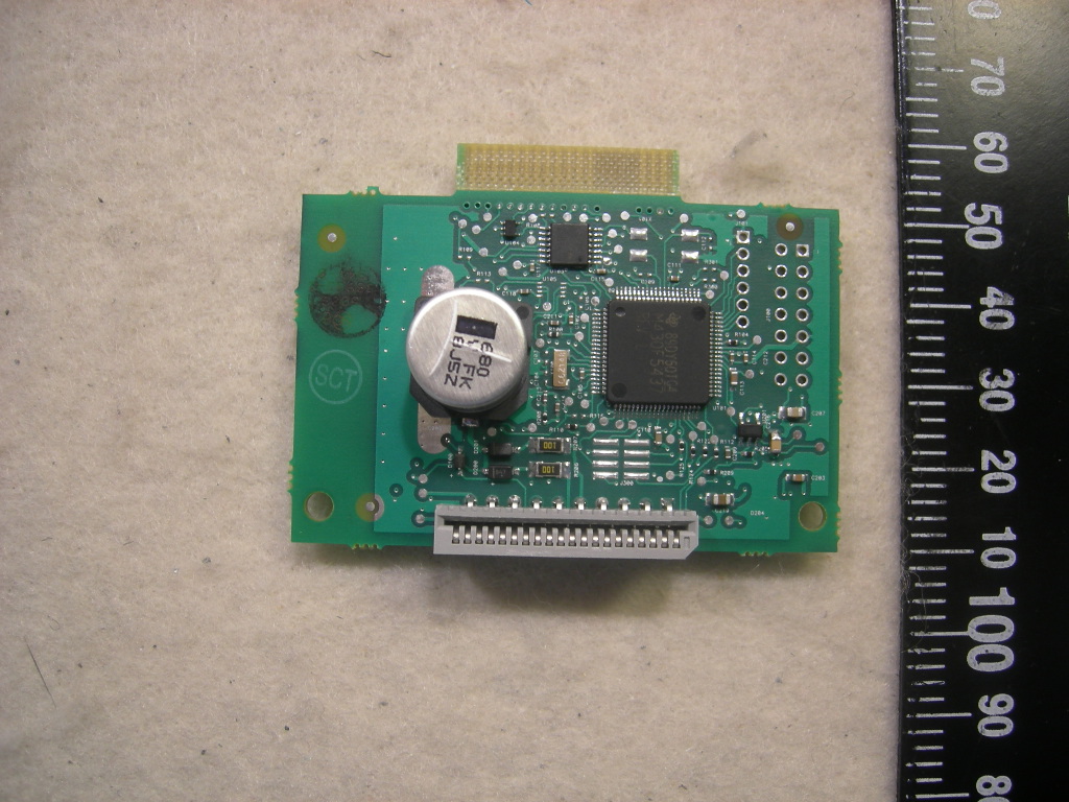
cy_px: 401
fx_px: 1112
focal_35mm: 36
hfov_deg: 51.4
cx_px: 534
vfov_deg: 39.7
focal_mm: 7.5
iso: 64
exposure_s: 1/56.7
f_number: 2.7
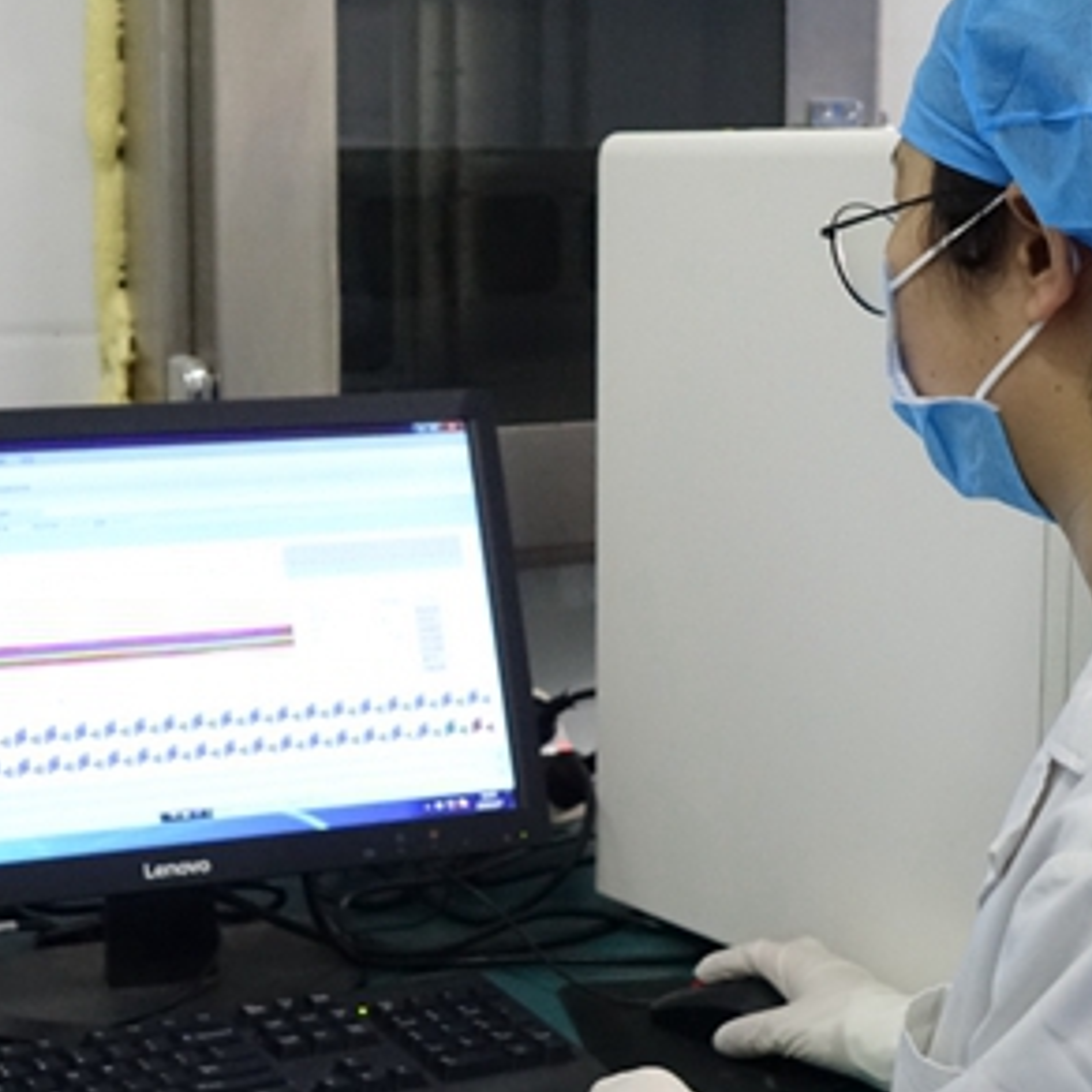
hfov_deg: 24.7
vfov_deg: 24.7
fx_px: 2498
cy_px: 570
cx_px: 535
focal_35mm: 70
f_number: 2.8
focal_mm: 14.84
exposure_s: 1/50
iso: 2000
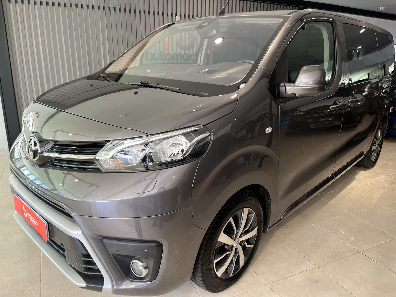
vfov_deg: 53.1
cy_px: 148
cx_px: 198
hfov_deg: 67.3
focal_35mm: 26
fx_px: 297
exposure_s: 1/122
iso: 64
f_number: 1.6
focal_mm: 5.1
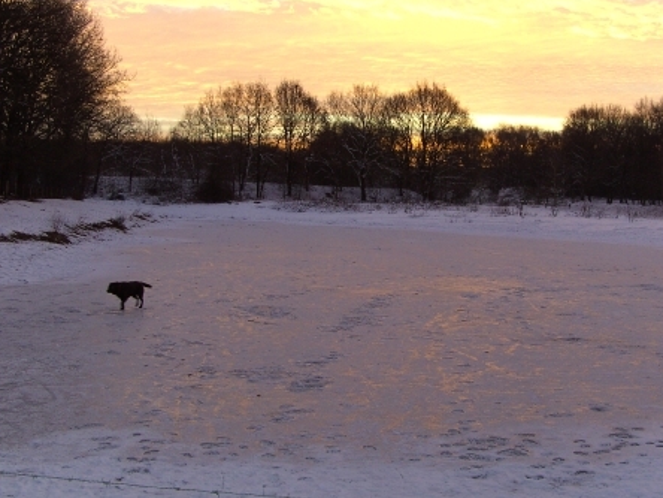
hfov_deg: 38.0
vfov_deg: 29.0
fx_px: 958
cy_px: 197
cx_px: 414
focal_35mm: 50
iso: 100
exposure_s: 1/59
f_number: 3.5
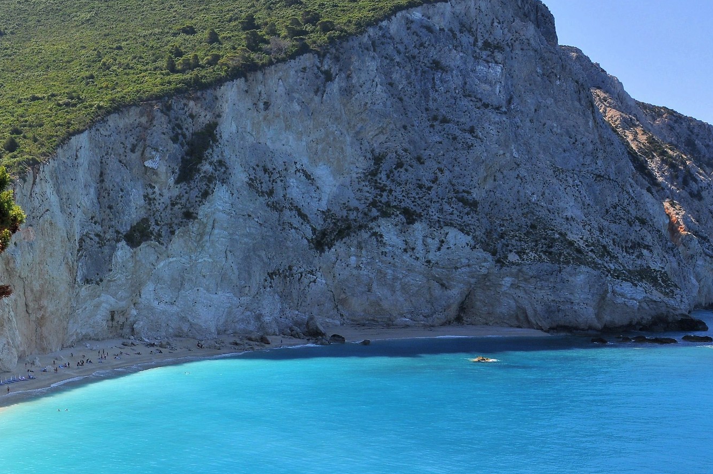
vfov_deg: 34.1
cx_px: 76
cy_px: 368
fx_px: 752
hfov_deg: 46.0
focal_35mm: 38
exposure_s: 1/320
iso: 200
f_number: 9
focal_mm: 14
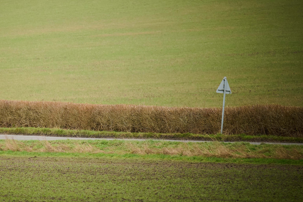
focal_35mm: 364
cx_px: 85
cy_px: 54
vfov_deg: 3.8
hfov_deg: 5.7
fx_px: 3062
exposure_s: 1/4000
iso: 1600
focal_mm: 200
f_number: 2.8
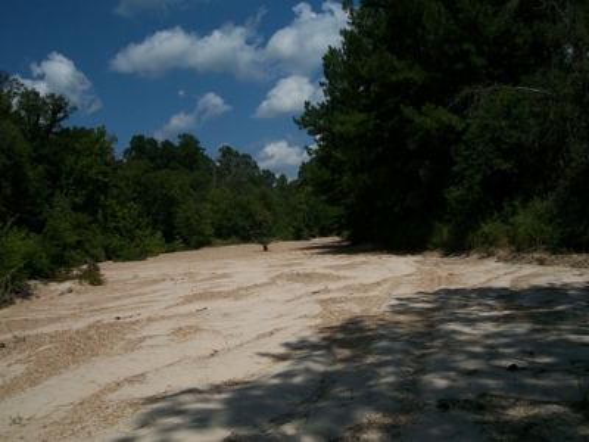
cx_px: 294
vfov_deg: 44.2
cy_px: 221
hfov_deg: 56.8
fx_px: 544
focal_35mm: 32
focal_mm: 5.7
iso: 80
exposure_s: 1/1250
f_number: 5.5
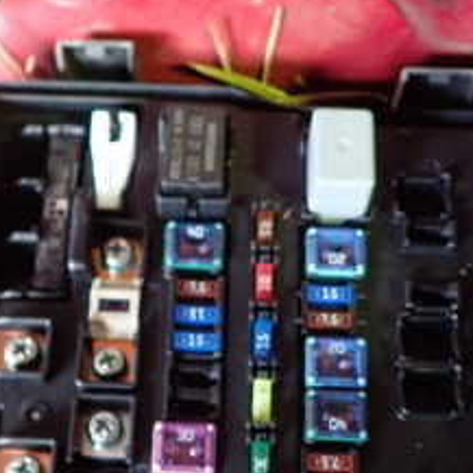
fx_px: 943
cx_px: 222
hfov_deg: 28.2
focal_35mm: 61
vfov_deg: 27.9
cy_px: 336
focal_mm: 4.5
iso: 800
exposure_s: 1/25
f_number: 2
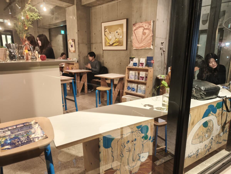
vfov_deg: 58.9
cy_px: 87
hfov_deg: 73.9
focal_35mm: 23
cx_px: 116
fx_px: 153
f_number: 1.6
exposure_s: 1/25
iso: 1250
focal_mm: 6.5
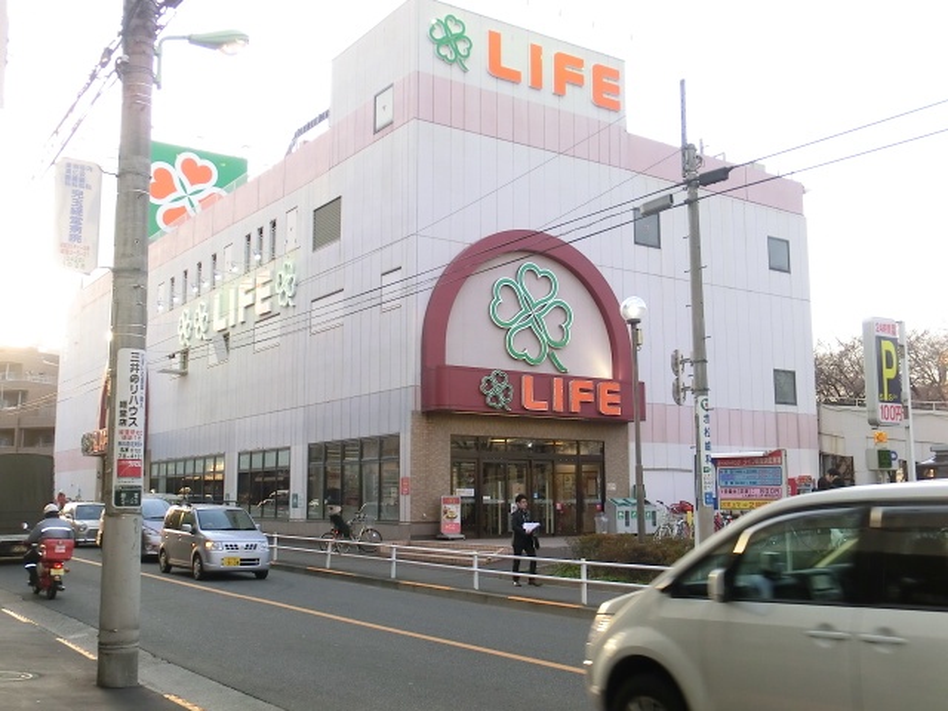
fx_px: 1150
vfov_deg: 34.3
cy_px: 356
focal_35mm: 42
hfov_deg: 44.8
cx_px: 474
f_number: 4
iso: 125
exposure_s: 1/160
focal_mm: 7.38
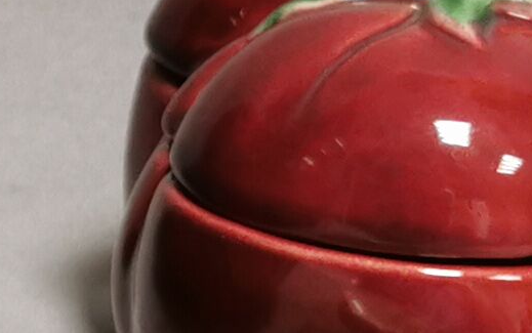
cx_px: -473
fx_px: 2916
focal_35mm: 201
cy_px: 474
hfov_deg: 9.8
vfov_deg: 6.5
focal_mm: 5.58
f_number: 1.8
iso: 160
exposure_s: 1/50
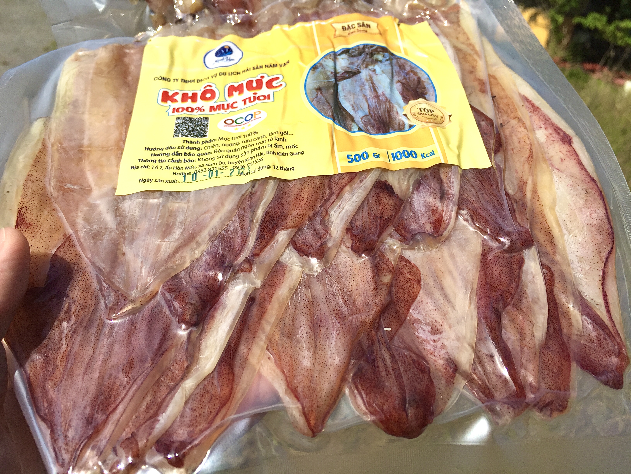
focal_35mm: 29
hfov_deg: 61.7
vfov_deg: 48.2
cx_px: 316
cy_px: 237
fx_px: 529
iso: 32
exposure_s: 1/4950
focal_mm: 4.15
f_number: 2.2
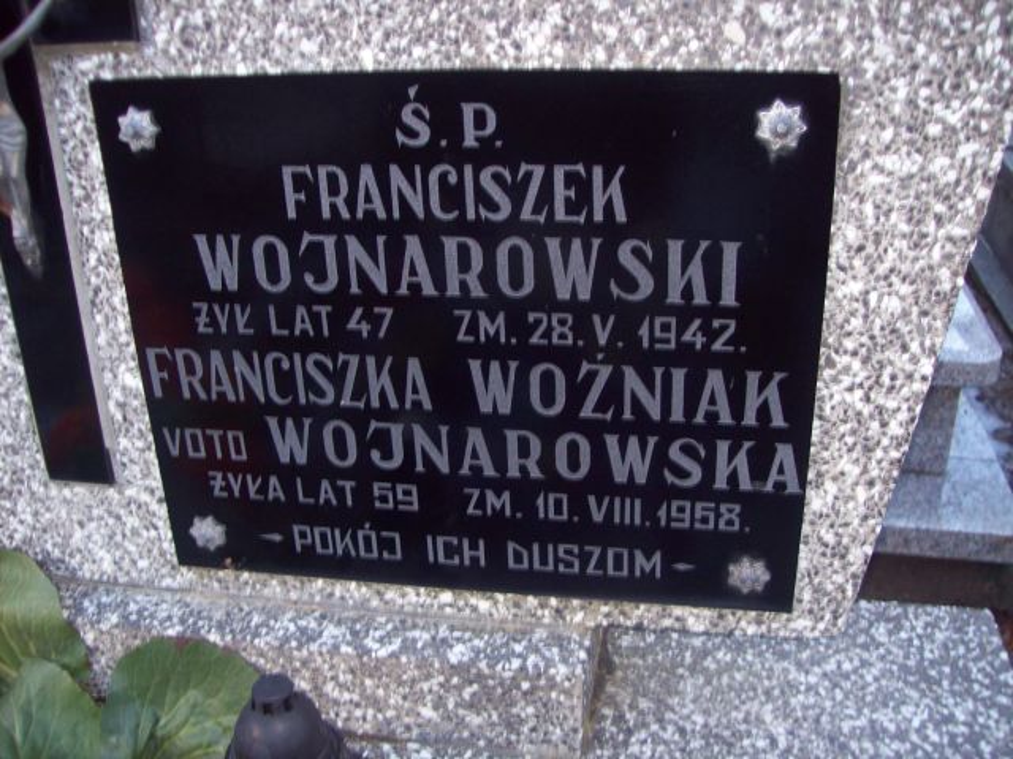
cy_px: 380
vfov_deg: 39.7
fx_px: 1054
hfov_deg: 51.4
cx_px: 506
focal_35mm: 36
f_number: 2.7
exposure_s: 1/64
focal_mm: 6
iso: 80
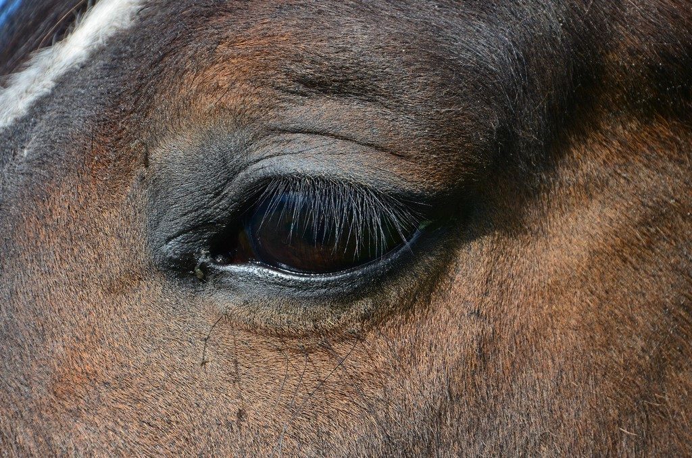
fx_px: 7768
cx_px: 346
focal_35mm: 405
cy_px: 229
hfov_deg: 5.1
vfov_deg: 3.4
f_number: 10
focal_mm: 270
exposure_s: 1/250
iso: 320
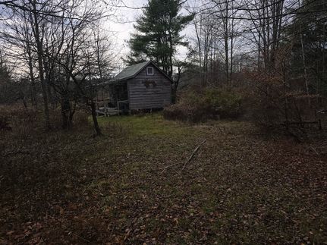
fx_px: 217
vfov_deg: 58.9
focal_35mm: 23
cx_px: 164
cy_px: 122
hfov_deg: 73.9
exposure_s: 1/769
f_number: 1.7
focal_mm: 6.3
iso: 12
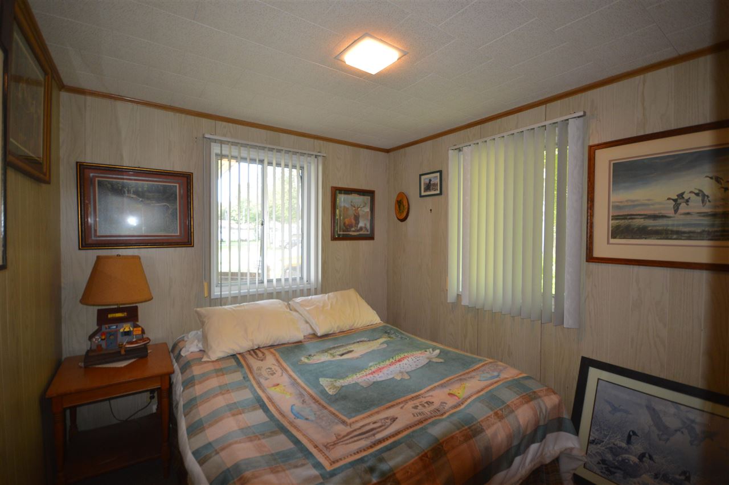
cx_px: 364
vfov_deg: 77.2
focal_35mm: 15
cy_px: 242
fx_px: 303
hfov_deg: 100.4
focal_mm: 10
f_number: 4
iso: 450
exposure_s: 1/60
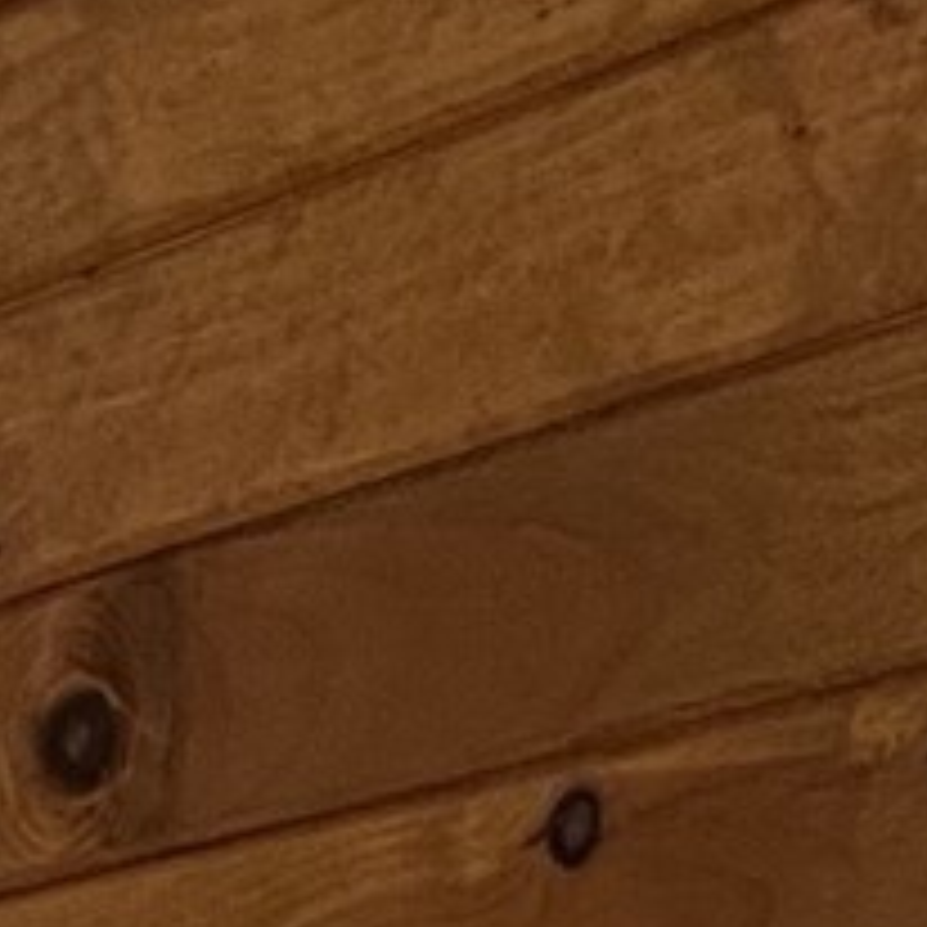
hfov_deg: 7.2
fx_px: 6938
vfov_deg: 7.1
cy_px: 2426
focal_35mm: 229
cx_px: -1233
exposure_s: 1/60
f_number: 1.6
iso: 200
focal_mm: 5.1
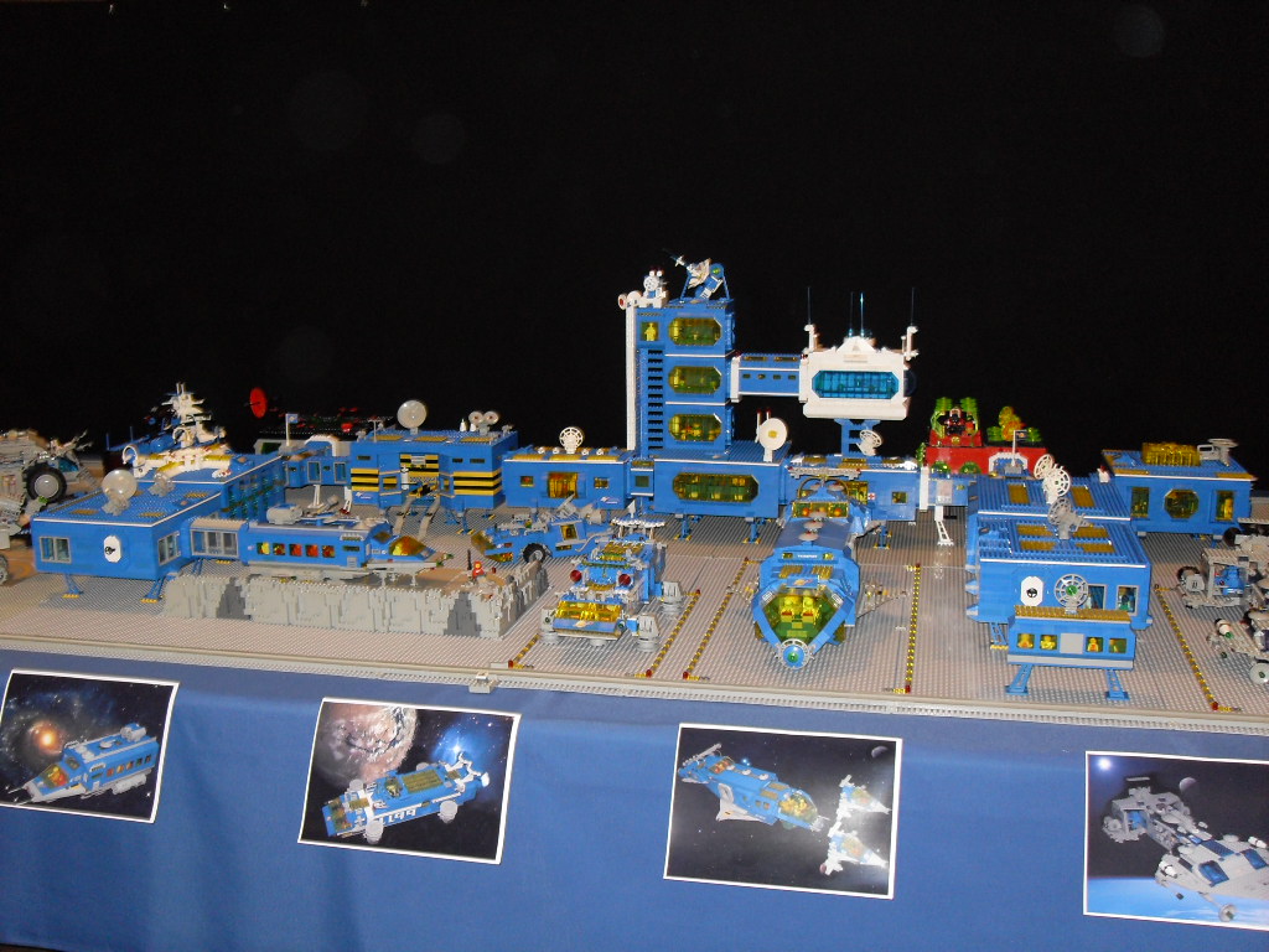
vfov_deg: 38.7
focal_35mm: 37
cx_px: 634
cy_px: 476
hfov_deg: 50.1
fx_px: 1356
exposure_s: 1/45
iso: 160
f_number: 2.8
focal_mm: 6.3
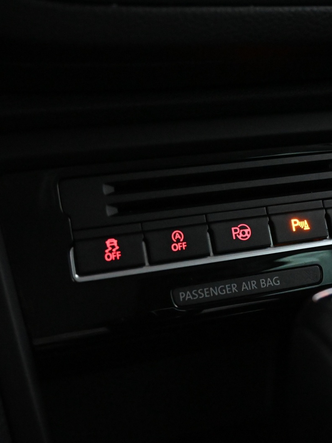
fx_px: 729
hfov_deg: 25.6
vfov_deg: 33.8
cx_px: 212
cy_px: 223
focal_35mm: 57
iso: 8000
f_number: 4.5
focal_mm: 26
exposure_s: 1/40
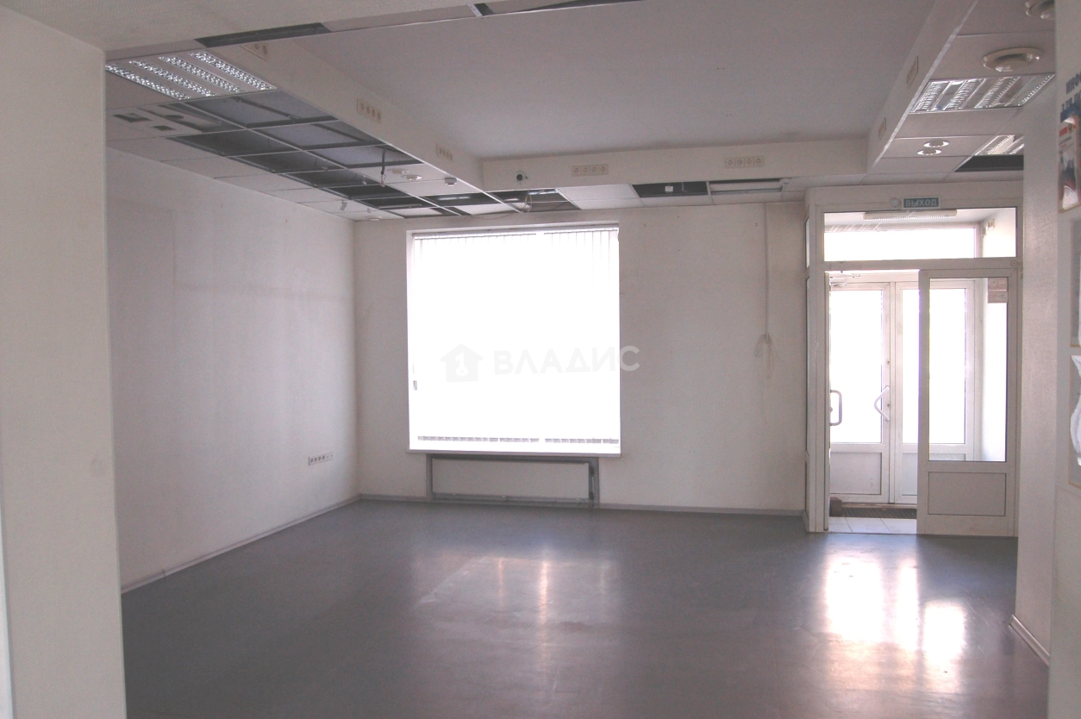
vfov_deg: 47.9
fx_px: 810
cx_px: 540
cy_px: 360
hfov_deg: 67.4
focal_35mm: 27
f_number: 5.6
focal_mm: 18
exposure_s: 1/125
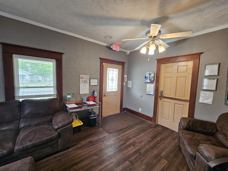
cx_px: 114
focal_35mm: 13
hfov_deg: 106.2
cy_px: 86
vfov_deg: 89.9
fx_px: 86
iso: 320
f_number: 2.2
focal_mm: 2.2
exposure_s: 1/60
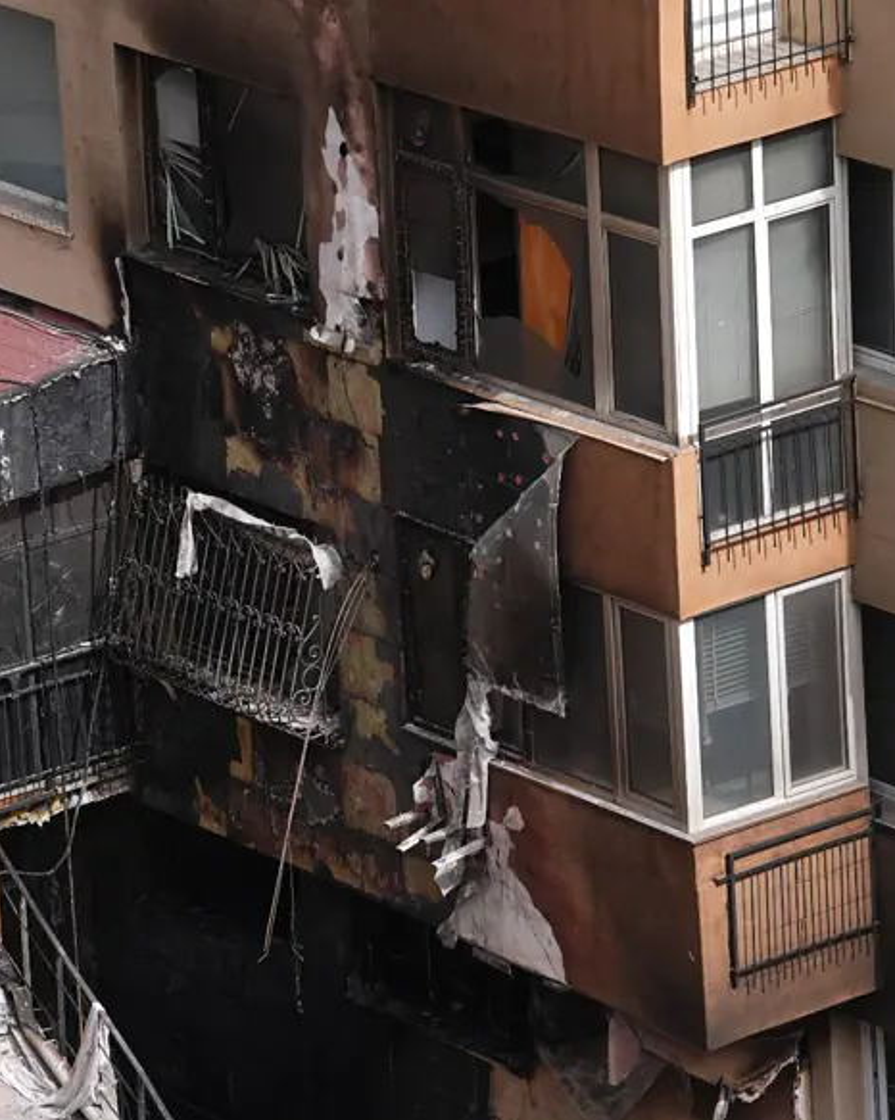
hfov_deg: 6.8
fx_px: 7553
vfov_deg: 8.5
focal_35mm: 228
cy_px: 559
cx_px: 227
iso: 125
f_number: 4.5
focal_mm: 161
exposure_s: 1/640
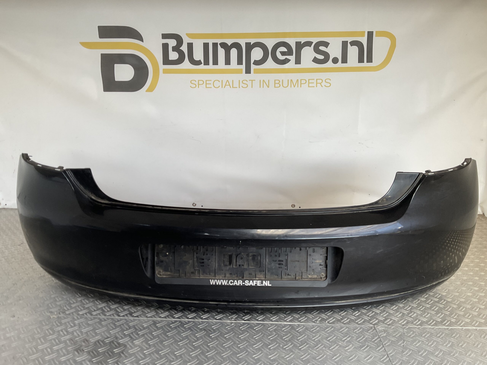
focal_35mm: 29
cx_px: 244
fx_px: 408
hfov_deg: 61.7
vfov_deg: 48.2
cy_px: 182
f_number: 1.8
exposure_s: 1/100
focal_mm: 3
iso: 32
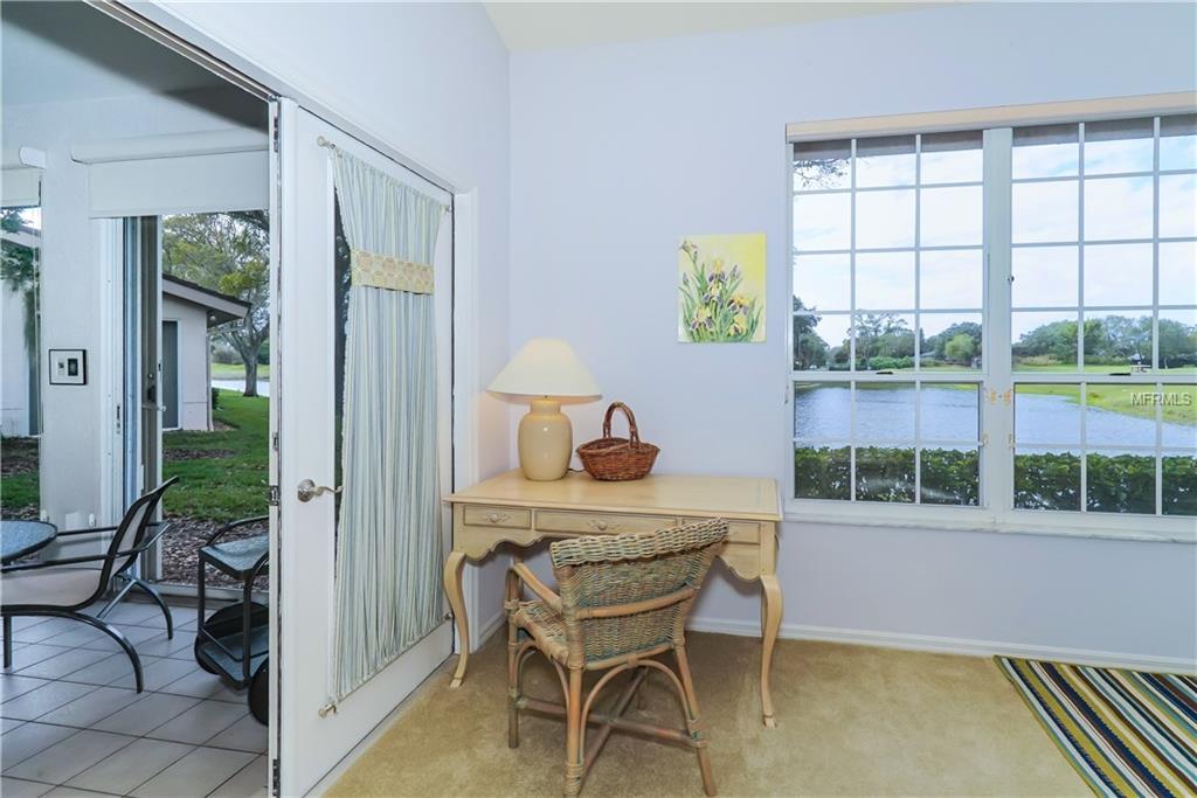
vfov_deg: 73.8
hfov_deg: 96.7
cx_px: 598
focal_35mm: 16
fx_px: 532
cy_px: 399
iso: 1000
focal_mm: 16
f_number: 16
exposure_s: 1/250
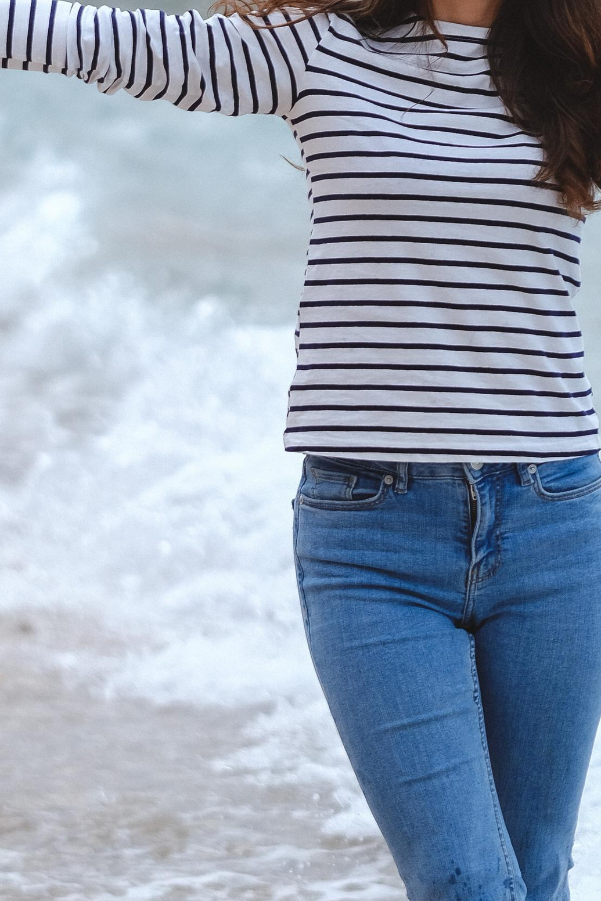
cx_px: 185
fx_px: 8361
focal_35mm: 334
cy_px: 286
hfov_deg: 4.1
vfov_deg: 6.2
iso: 160
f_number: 2
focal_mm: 90
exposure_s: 1/1000
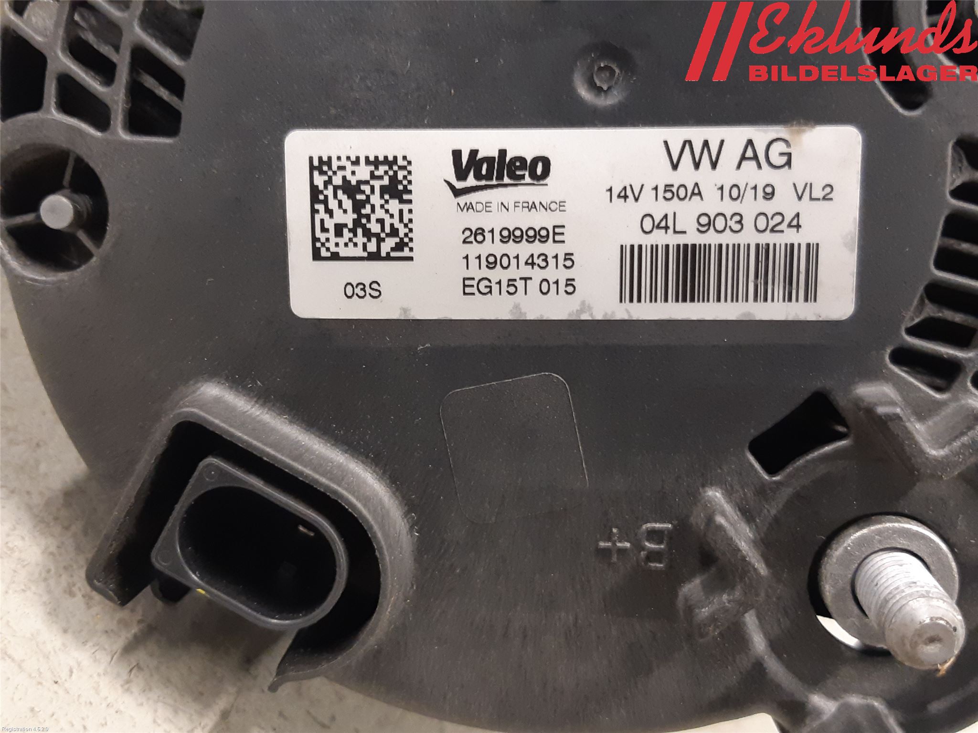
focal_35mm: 26
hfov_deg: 67.3
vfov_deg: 53.1
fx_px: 735
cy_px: 366
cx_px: 489
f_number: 1.7
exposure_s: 1/25
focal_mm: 3.93
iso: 250
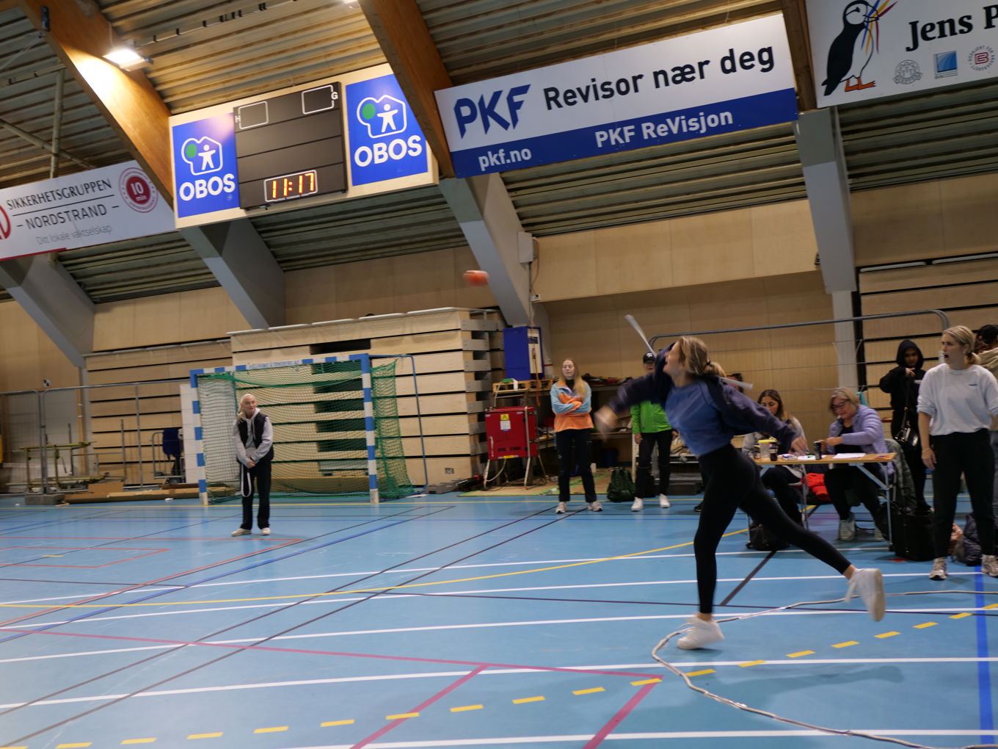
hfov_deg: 56.8
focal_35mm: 32
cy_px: 374
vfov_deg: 44.2
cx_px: 499
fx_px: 923
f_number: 1.4
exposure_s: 1/60
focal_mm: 16
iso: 200
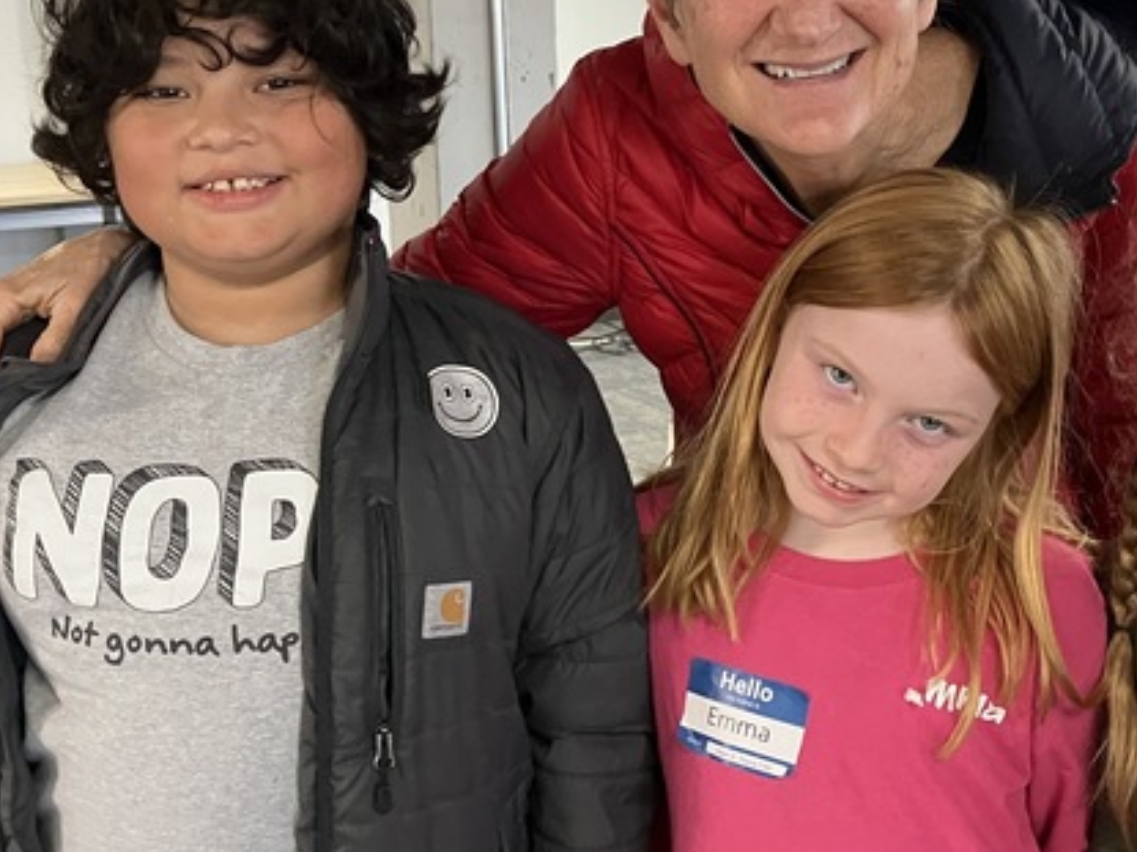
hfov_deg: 35.5
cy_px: 444
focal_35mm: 54
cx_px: 616
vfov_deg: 27.0
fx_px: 1773
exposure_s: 1/60
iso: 250
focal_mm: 3.99
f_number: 1.8
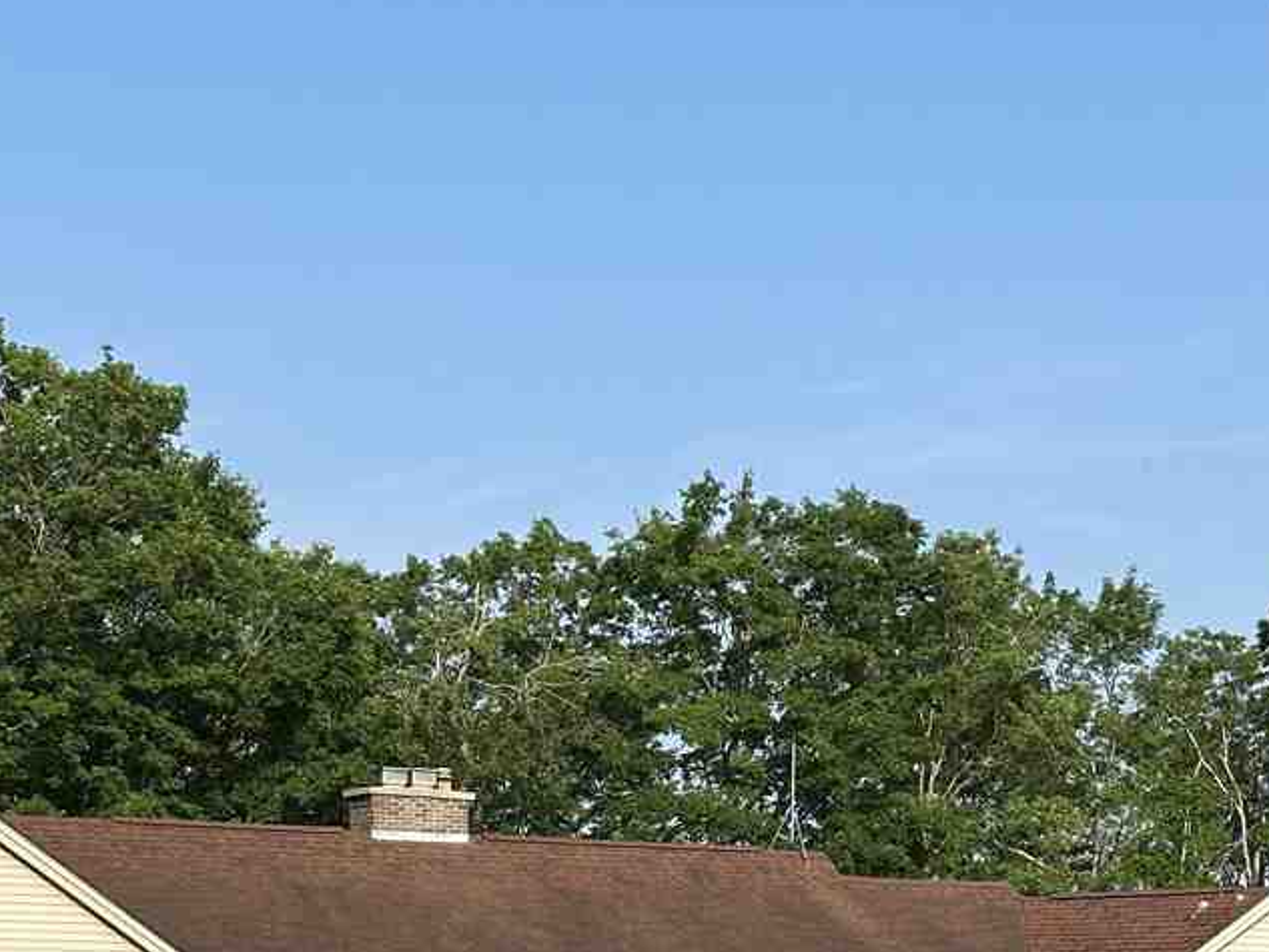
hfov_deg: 20.2
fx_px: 3557
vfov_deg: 15.1
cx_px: 623
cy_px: 842
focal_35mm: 97
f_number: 1.78
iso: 64
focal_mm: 6.86
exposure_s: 1/3367
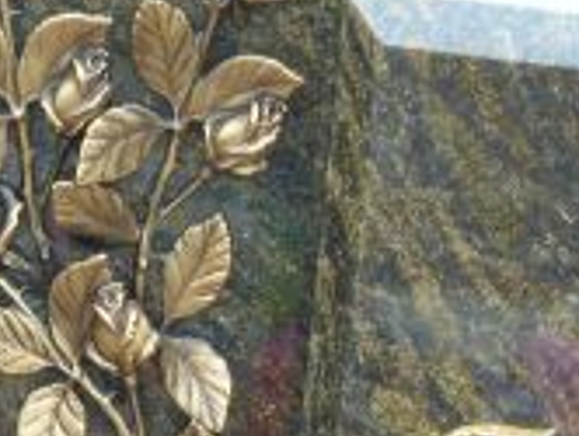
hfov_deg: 6.2
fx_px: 5360
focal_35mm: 320
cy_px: 673
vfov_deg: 4.6
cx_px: 80
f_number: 4.2
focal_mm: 13.7
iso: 125
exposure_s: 1/40
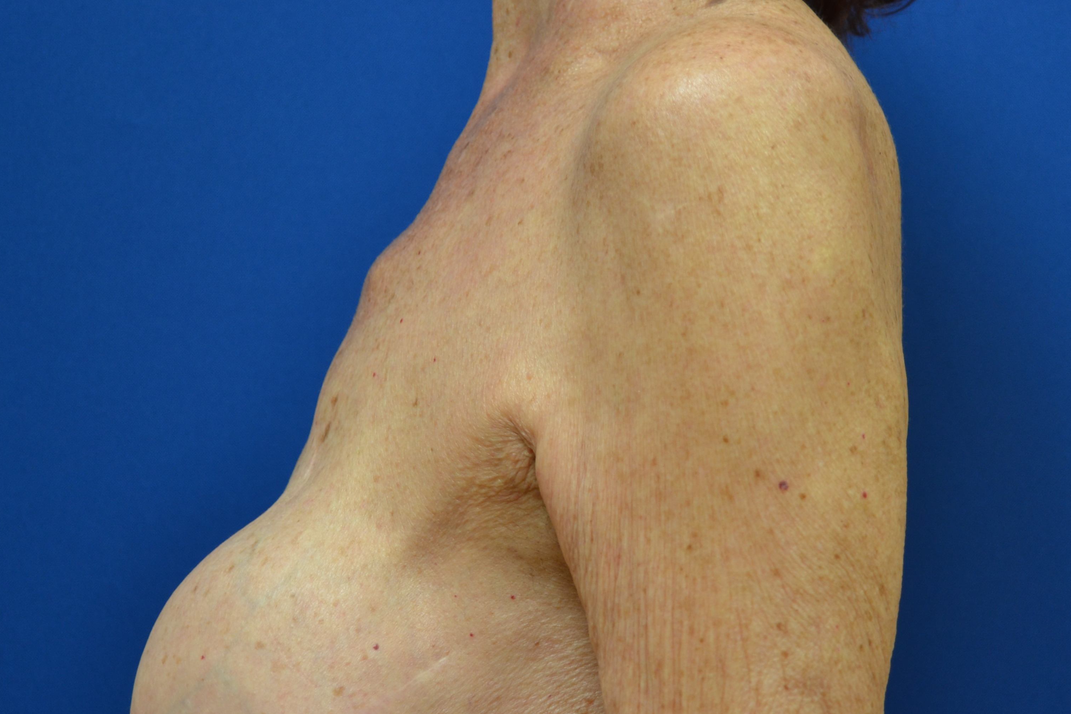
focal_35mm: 73
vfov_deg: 18.6
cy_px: 463
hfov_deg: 27.6
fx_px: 2172
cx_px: 676
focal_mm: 32
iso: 400
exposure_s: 1/25
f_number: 4.8
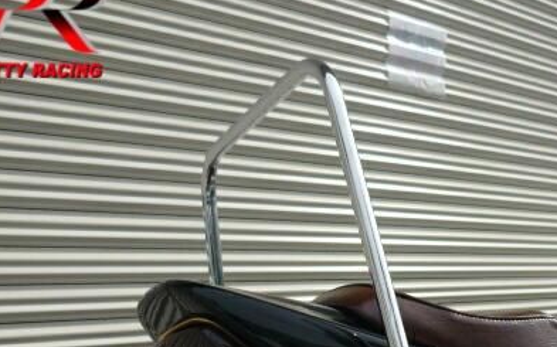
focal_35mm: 57
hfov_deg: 35.1
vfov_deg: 22.3
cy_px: 288
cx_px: 404
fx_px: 865
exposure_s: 1/200
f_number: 8
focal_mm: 5.5
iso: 100
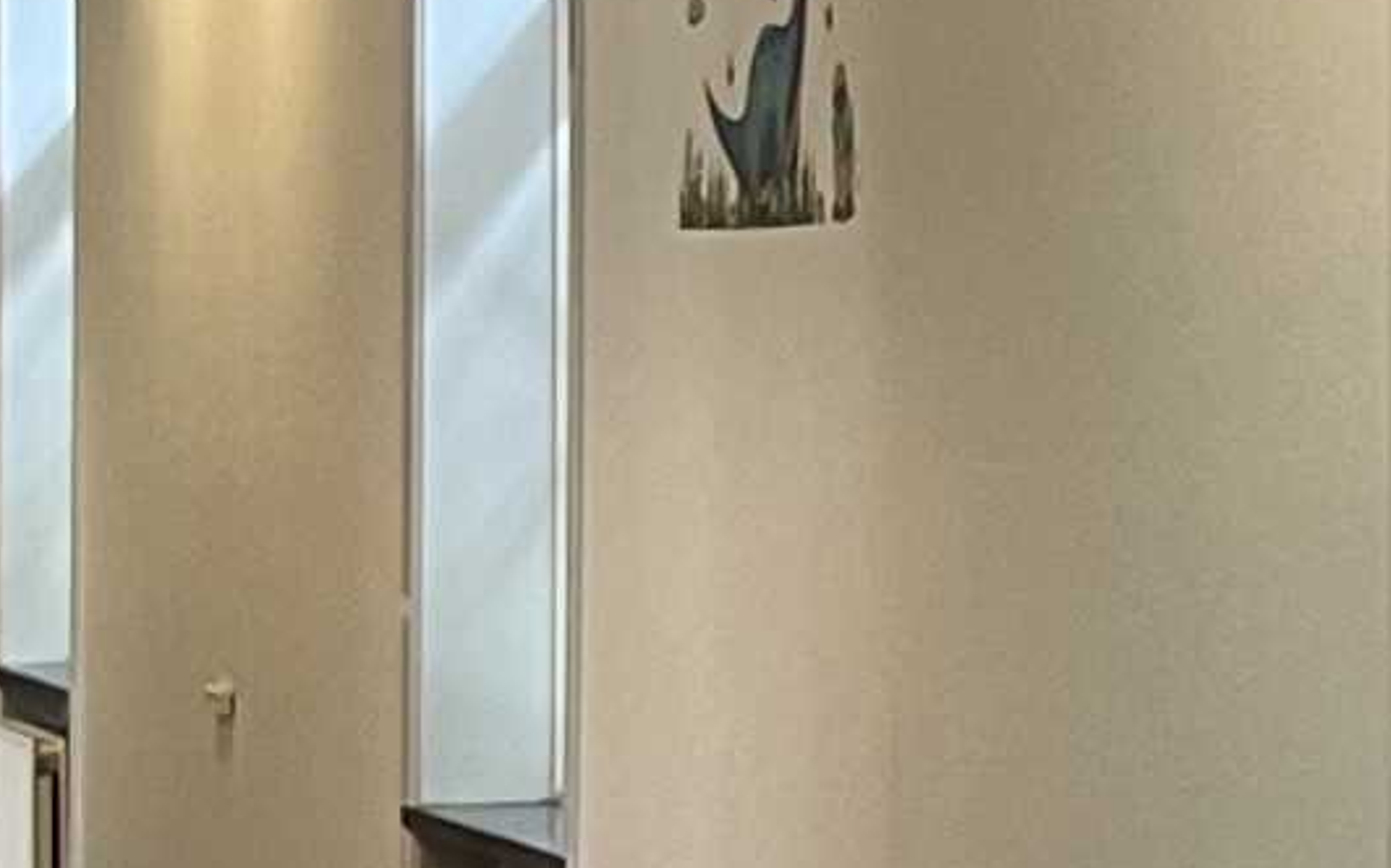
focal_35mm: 209
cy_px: 275
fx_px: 7920
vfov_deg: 6.3
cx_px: 2952
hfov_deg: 9.3
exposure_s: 1/50
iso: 64
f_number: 1.5
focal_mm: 5.7
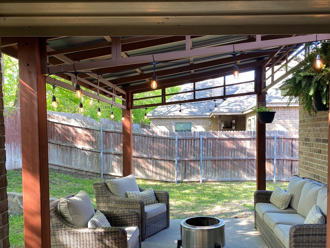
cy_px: 154
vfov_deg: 42.6
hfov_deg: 55.1
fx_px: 315
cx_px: 193
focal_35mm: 33
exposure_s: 1/120
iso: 50
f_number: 1.8
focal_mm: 4.25
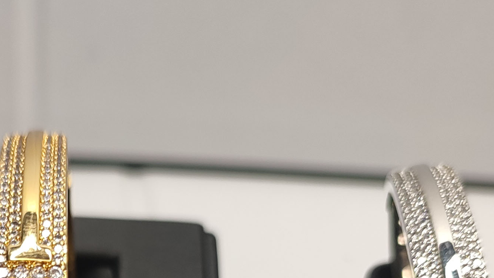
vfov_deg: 13.5
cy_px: 471
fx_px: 1074
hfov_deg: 25.4
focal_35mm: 82
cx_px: 88
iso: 262
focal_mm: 5.96
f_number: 1.75
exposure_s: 1/33
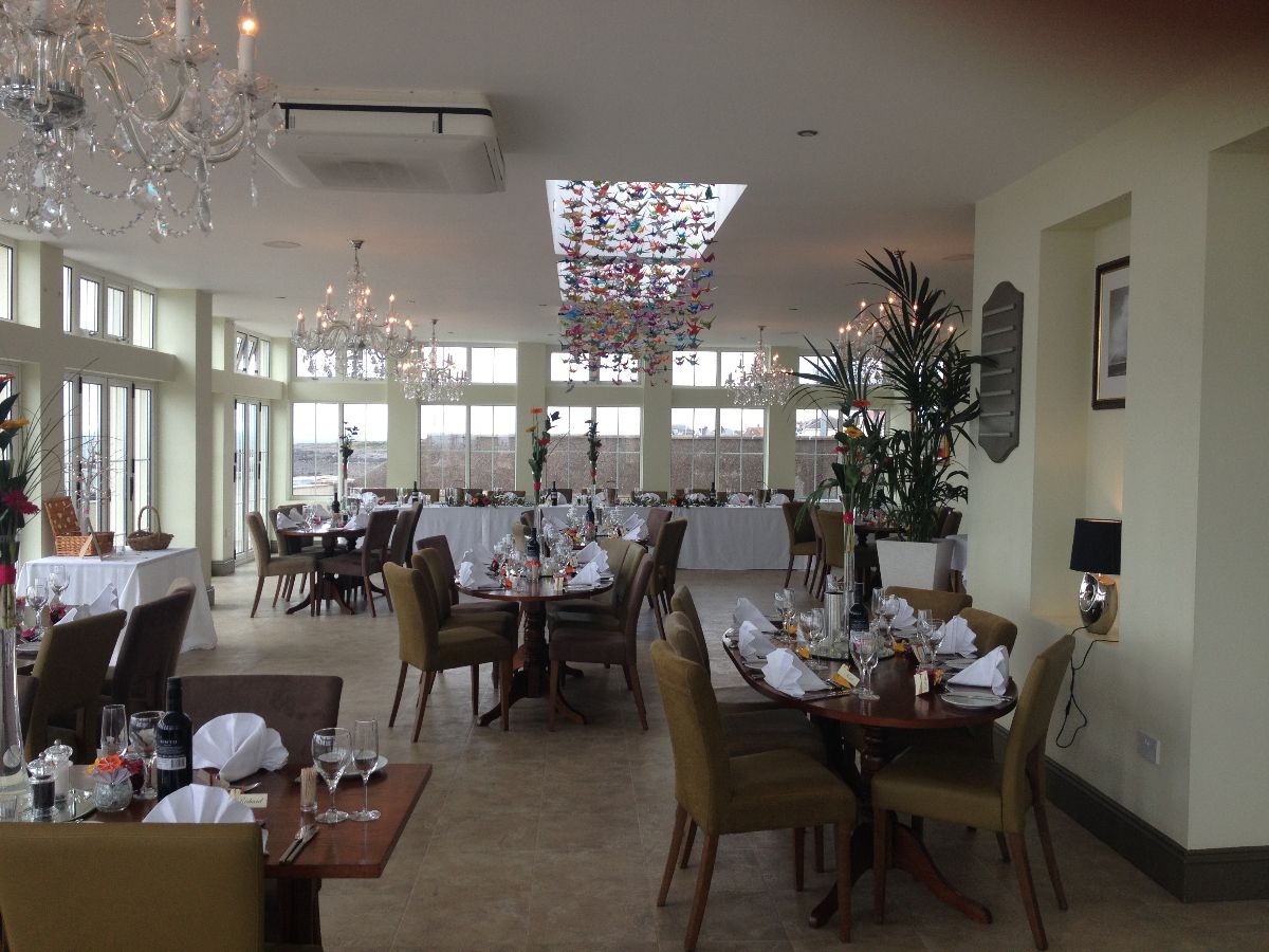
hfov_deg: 52.6
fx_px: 1283
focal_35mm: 35
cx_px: 634
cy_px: 476
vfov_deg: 40.7
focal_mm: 4.28
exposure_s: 1/283
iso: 50
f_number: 2.4
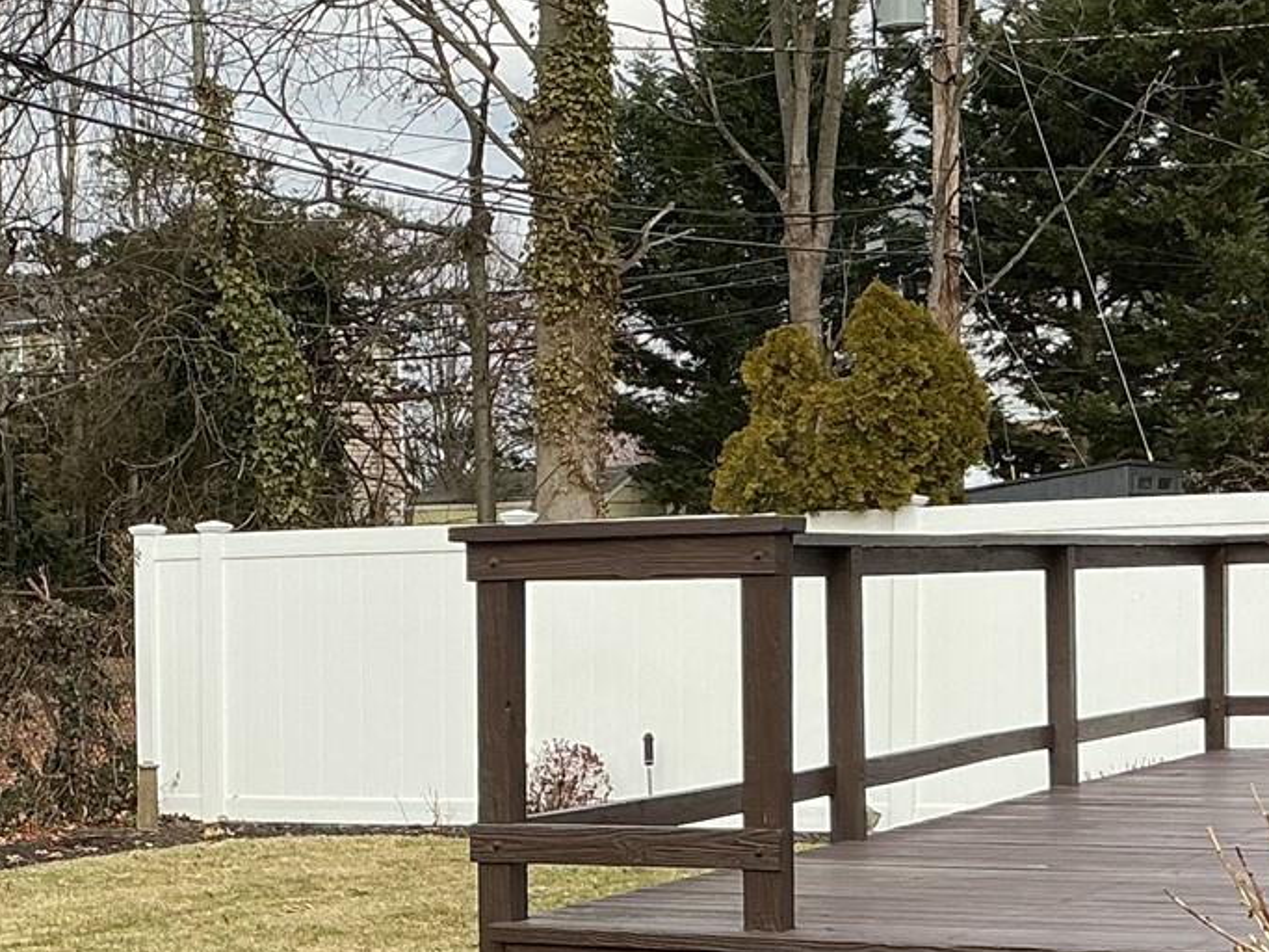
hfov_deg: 22.3
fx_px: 3189
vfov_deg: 16.7
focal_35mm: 87
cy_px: 887
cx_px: 284
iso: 25
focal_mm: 3
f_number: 1.8
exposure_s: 1/650
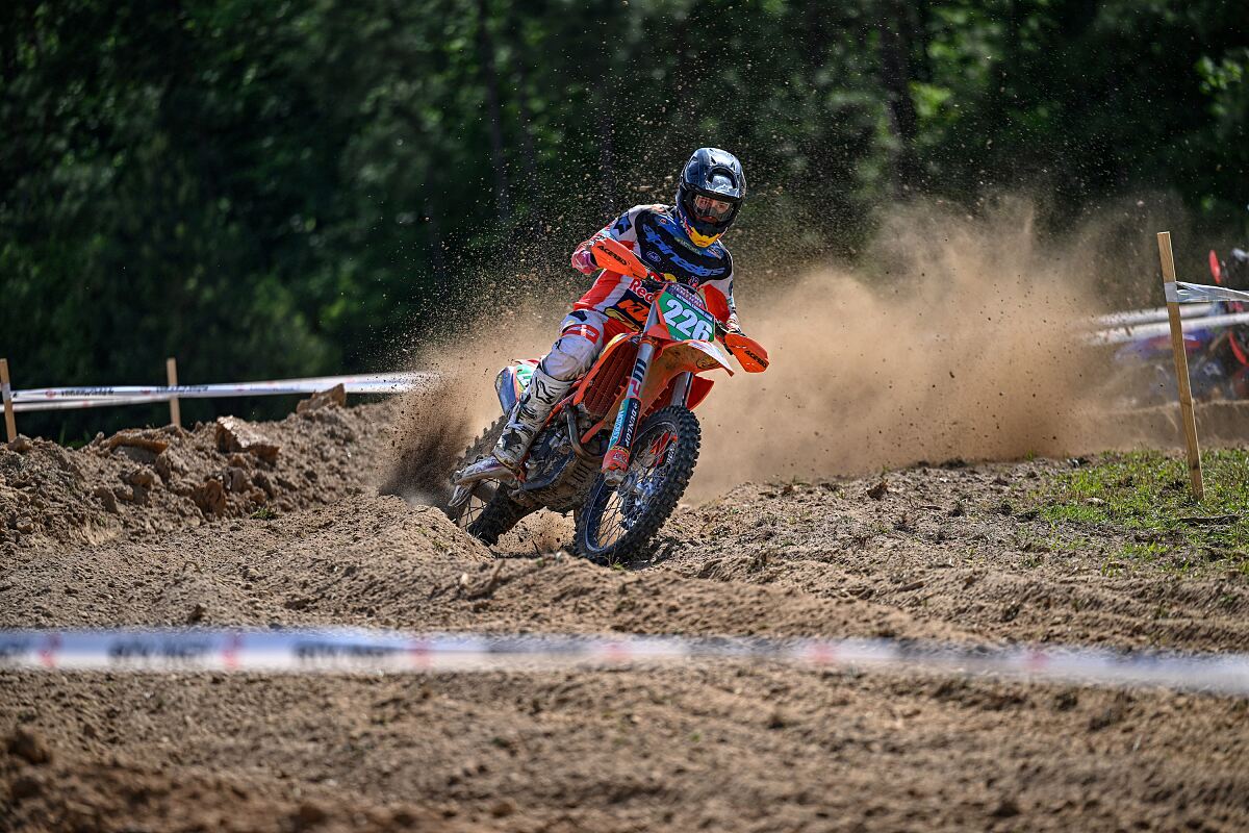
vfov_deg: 6.9
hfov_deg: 10.3
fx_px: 6938
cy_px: 416
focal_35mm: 200
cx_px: 624
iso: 320
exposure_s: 1/4000
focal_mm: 200
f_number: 2.8
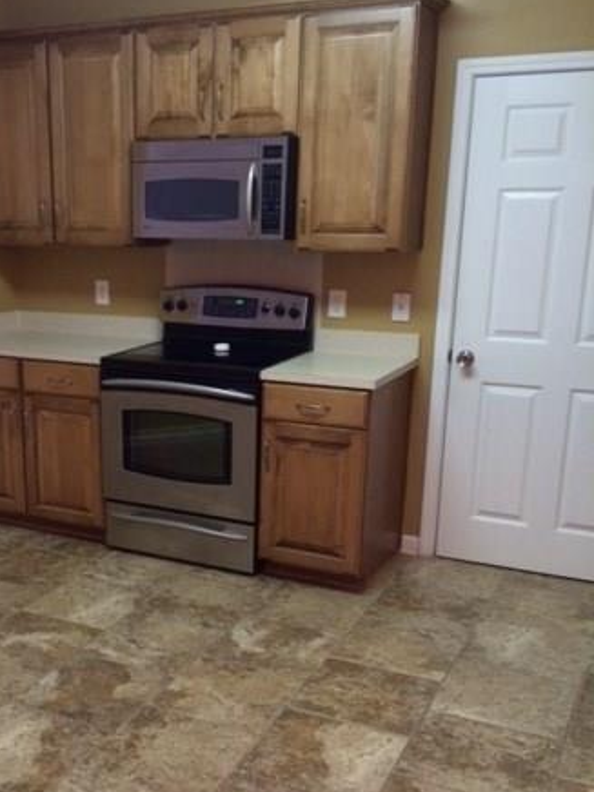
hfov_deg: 32.4
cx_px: 160
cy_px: 472
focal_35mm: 44
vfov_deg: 42.8
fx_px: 1007
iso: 320
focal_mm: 4.12
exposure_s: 1/30
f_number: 2.2
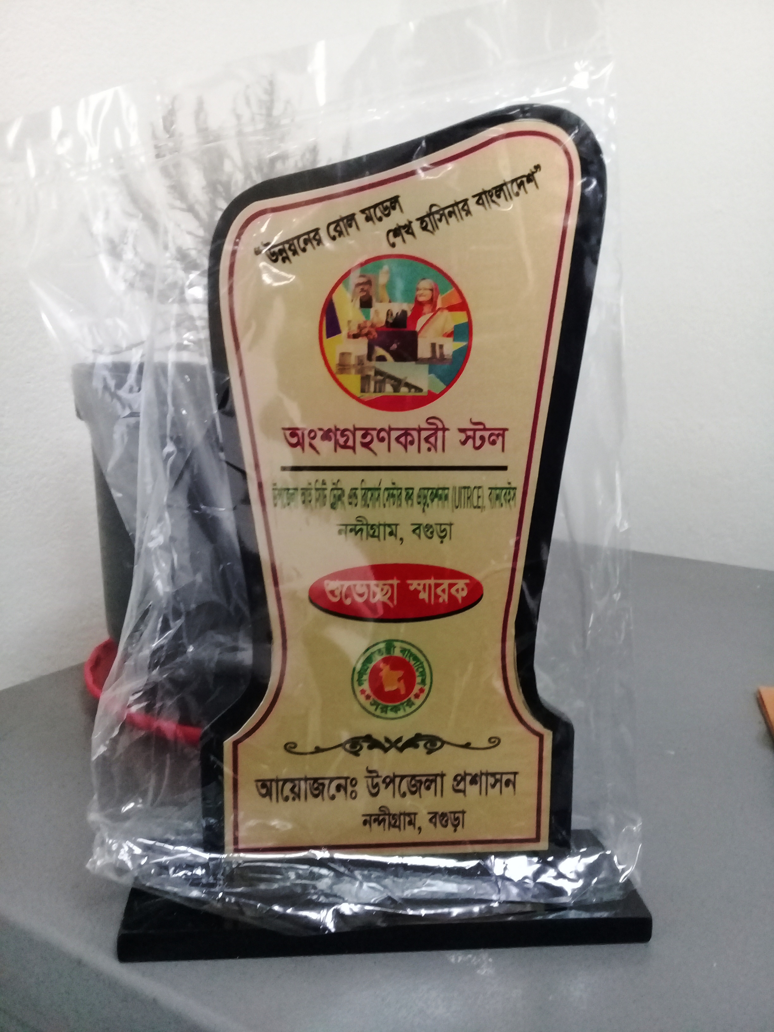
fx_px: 924
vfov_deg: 58.4
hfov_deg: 45.4
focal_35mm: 31
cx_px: 387
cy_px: 516
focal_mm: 3.3
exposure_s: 1/17
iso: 320
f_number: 2.2
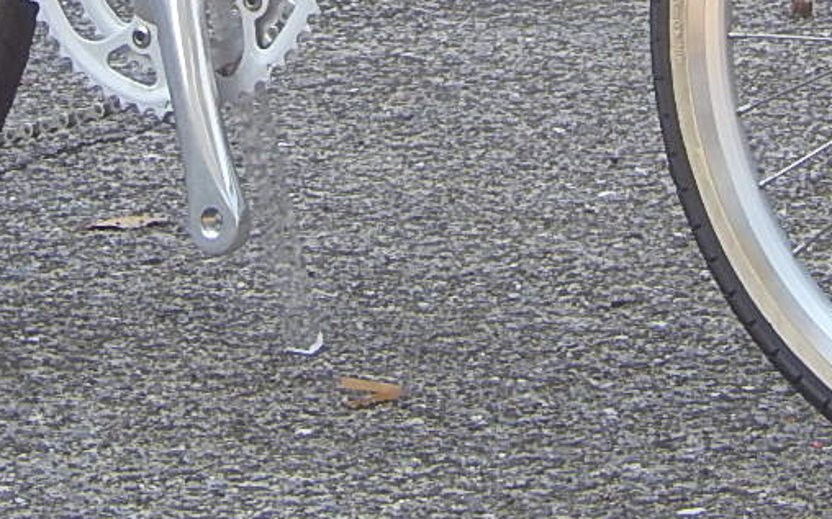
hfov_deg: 4.3
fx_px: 11128
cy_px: -373
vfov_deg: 2.7
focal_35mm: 491
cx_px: 385
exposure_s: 1/60
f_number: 5.6
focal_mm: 26.4
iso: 125
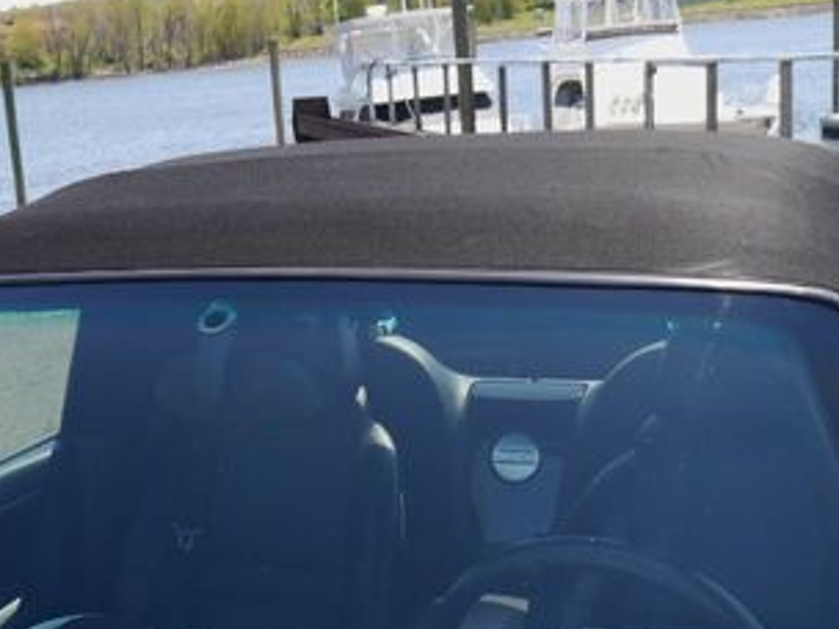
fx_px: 1430
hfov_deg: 32.6
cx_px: 326
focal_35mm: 59
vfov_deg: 24.3
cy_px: 538
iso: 160
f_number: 5.6
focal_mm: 14
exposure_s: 1/250
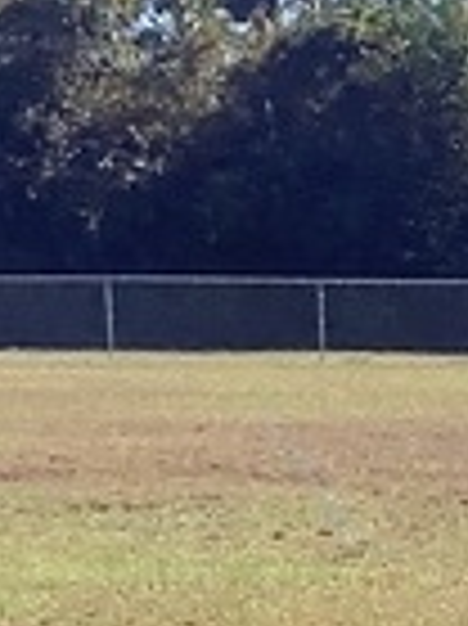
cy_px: 1247
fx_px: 4116
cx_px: 909
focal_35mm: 228
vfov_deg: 8.3
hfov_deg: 6.3
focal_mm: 3.3
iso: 25
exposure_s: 1/741
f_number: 2.4
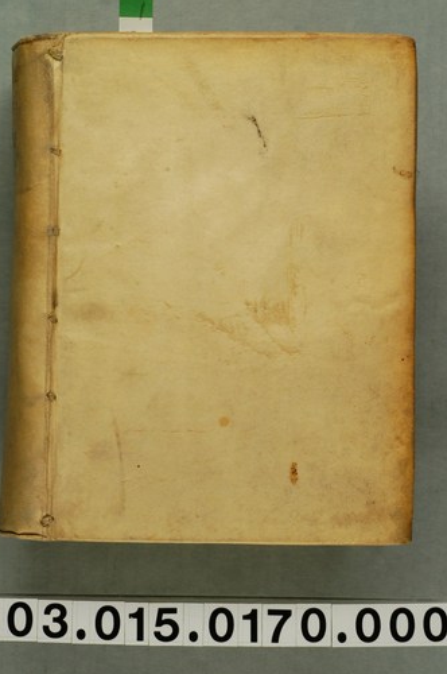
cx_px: 220
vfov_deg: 21.3
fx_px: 1793
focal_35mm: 96
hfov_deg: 14.2
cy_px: 387
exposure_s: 1/60
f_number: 8
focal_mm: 50
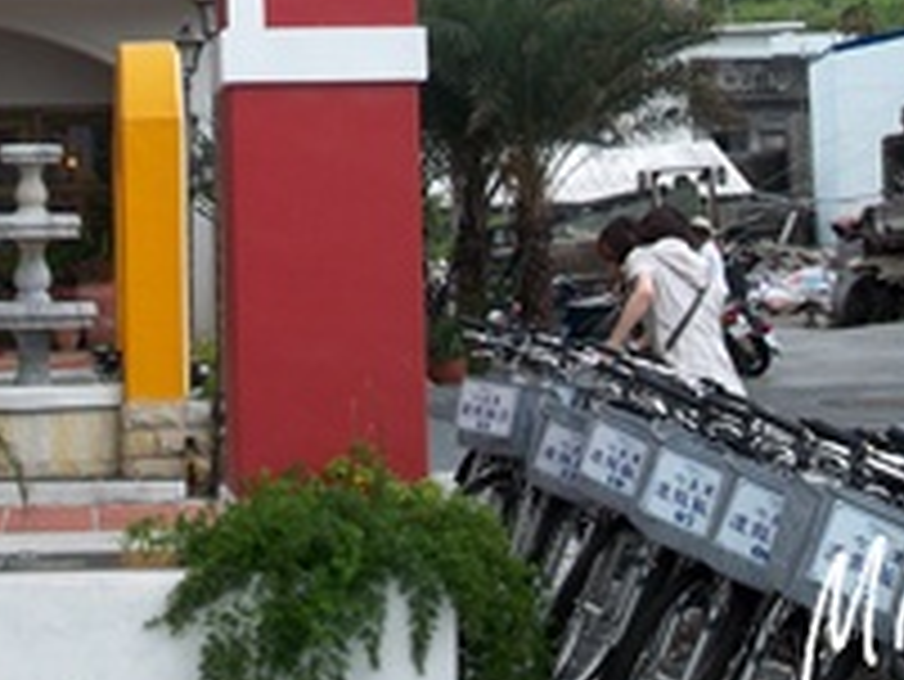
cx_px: 261
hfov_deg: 21.2
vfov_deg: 15.5
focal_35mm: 92
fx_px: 2404
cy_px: -137
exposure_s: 1/320
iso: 64
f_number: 3.4
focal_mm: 7.9
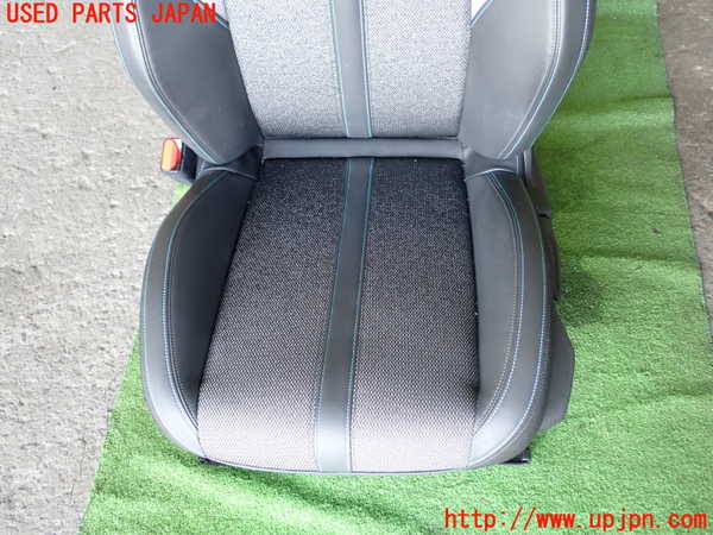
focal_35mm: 36
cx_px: 356
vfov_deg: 39.7
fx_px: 742
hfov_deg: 51.4
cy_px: 268
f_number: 2.5
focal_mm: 6.37
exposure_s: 1/40
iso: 250
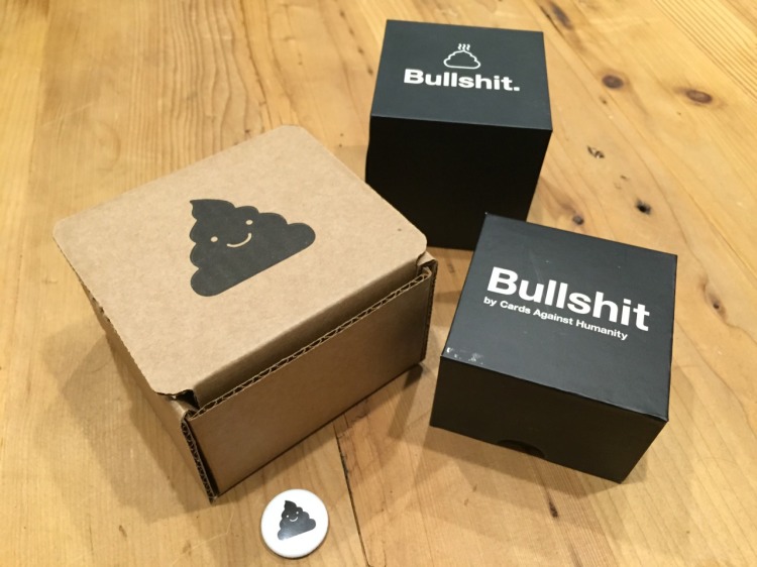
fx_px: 634
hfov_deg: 61.7
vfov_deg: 48.2
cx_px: 378
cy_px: 284
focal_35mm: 29
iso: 250
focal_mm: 4.15
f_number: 2.2
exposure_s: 1/24
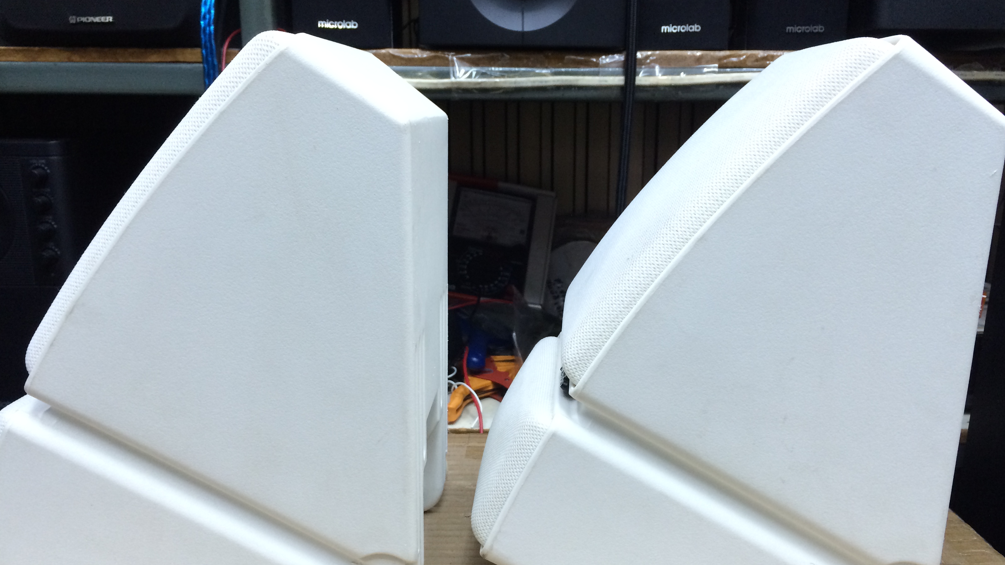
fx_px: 853
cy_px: 324
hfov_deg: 61.0
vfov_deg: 36.6
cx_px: 505
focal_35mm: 32
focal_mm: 4.15
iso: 80
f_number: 2.2
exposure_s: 1/33
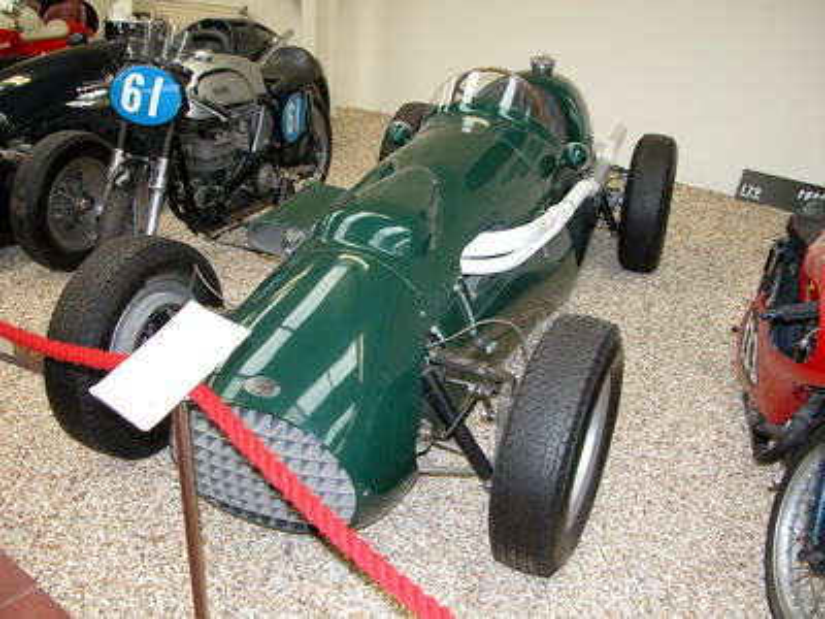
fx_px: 834
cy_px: 310
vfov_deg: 40.7
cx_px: 412
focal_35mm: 35
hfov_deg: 52.6
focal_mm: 8.9
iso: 100
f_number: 2.8
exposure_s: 1/30
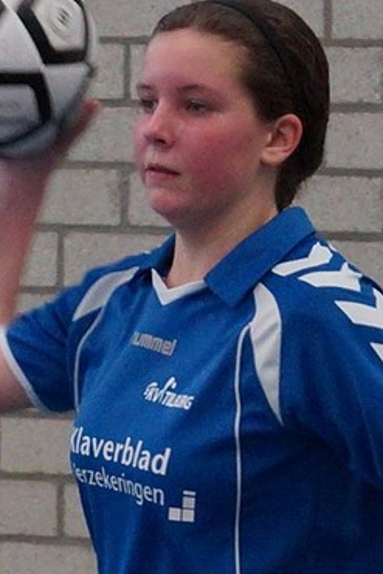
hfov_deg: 8.3
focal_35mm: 166
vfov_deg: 12.1
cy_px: 670
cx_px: 73
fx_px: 2646
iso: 1250
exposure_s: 1/250
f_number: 4
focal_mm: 40
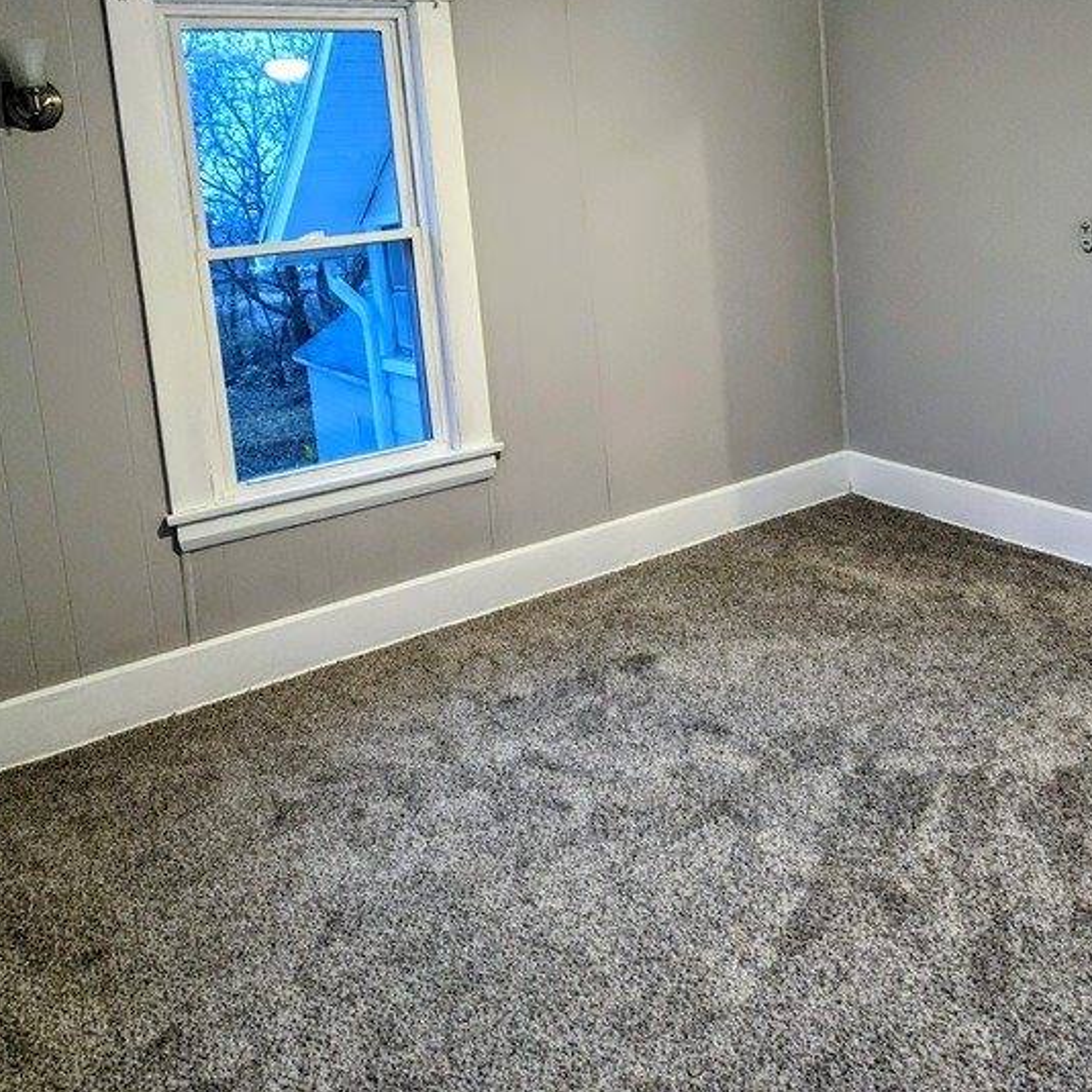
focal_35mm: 22
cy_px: 313
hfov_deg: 69.6
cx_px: 547
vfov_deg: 66.5
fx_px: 785
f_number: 2.2
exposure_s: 1/60
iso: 500
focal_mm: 2.2
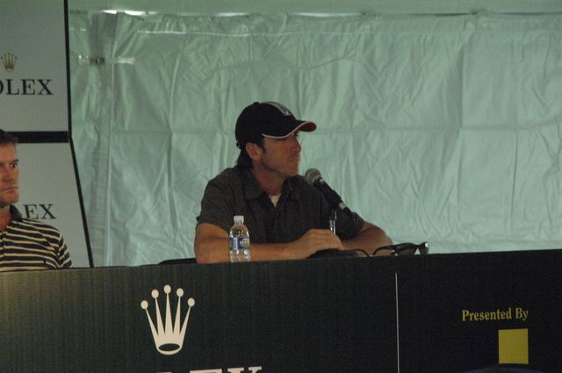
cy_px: 186
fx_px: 4677
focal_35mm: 300
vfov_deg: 4.6
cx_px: 281
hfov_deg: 6.9
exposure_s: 1/100
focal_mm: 200
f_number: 8.5
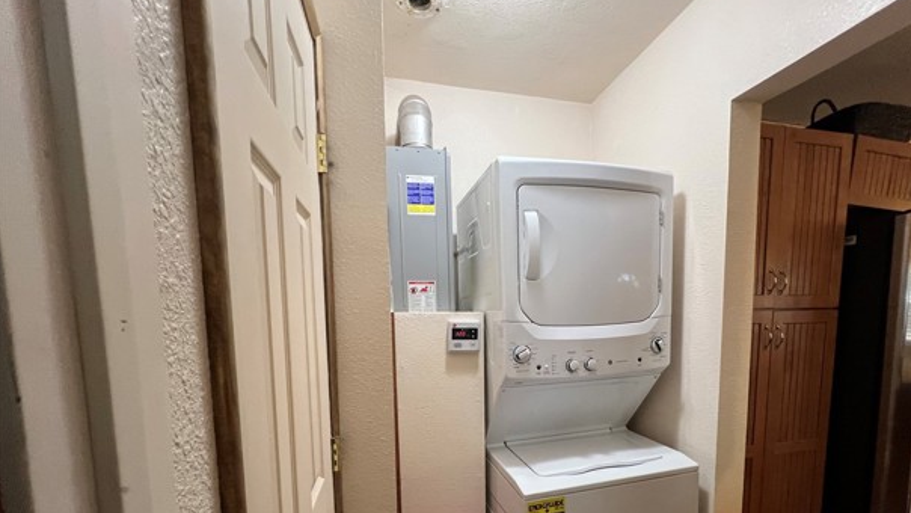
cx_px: 480
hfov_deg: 102.9
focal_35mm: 15
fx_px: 362
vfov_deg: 68.4
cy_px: 346
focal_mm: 1.57
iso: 320
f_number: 1.8
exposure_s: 1/60
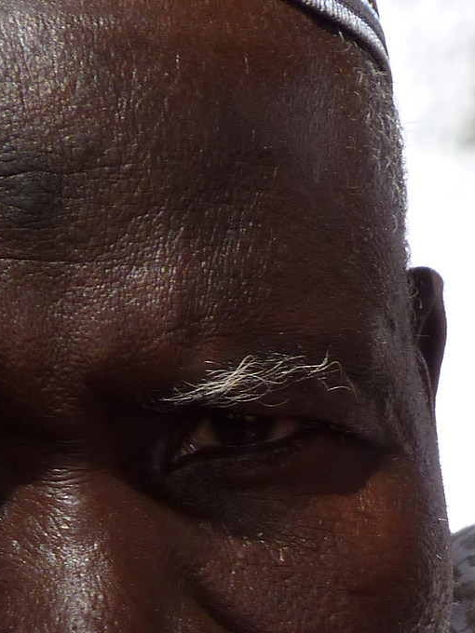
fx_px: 15625
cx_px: 305
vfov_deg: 2.3
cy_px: 618
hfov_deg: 1.7
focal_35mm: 854
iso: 80
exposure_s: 1/160
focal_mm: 39.7
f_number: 4.7
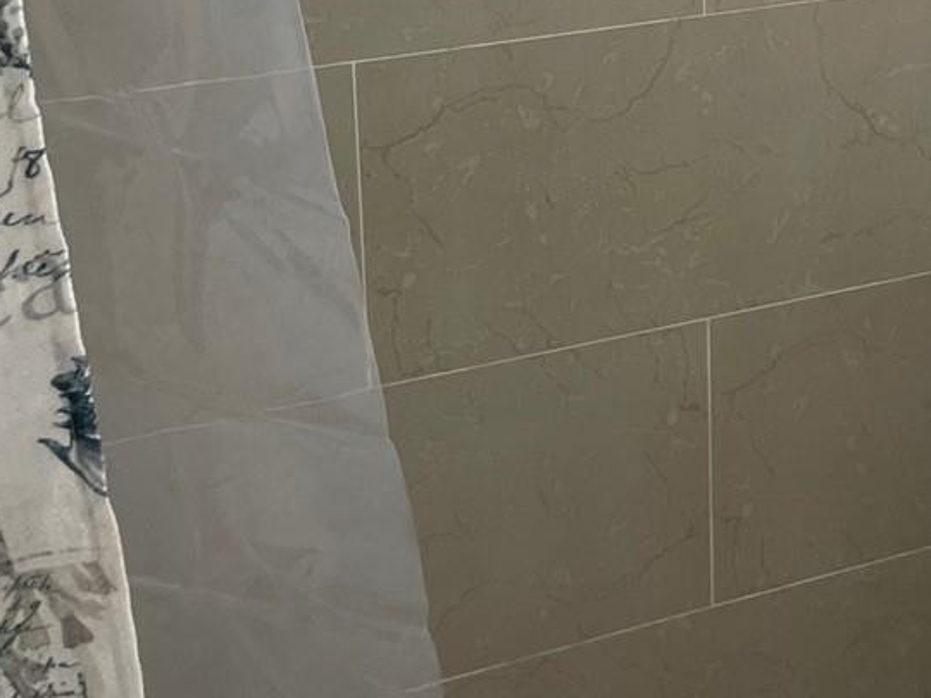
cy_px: -171
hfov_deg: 23.3
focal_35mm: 77
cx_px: 1095
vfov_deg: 18.1
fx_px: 2071
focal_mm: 4.2
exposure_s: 1/120
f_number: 1.6
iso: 64
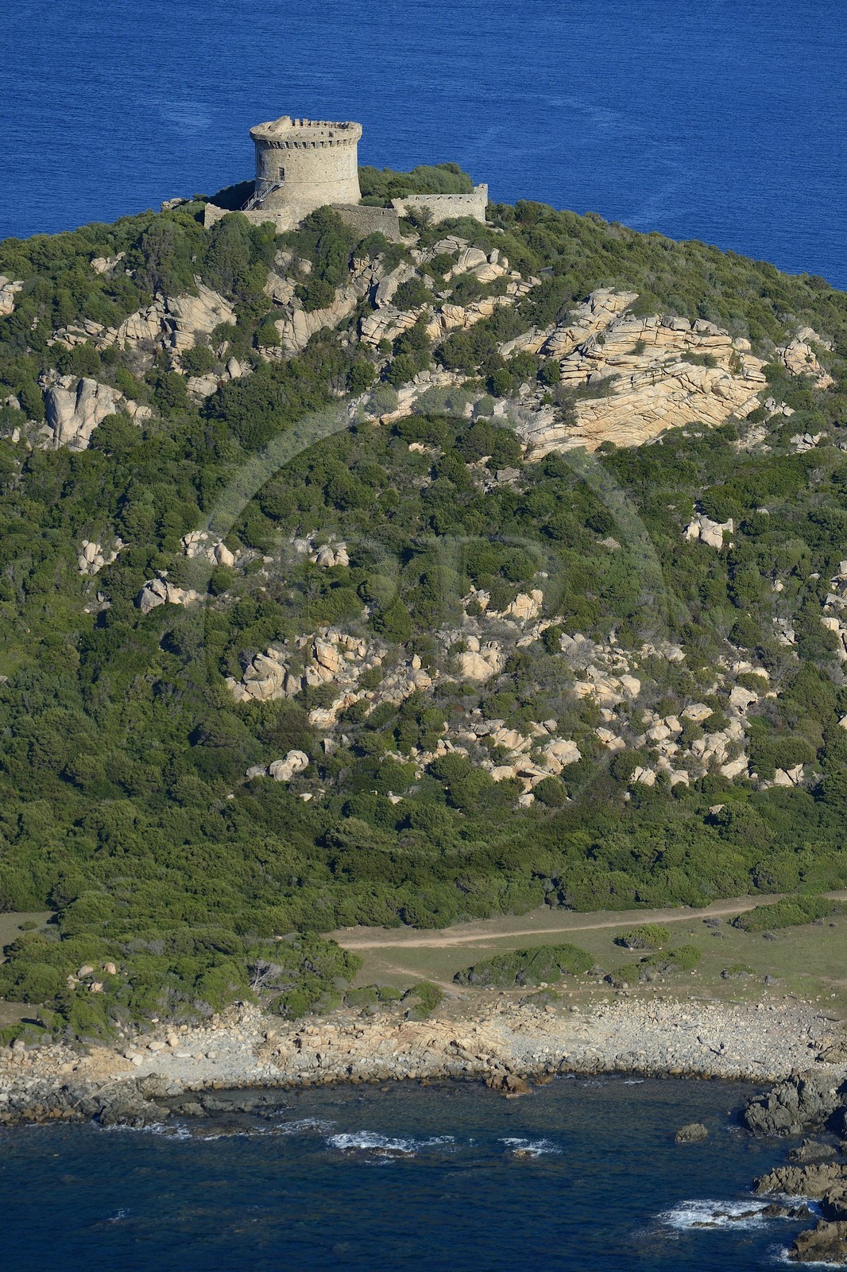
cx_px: 424
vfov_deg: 10.3
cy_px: 636
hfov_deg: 6.9
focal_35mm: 200
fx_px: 7061
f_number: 6.3
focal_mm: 200
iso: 400
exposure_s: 1/1600
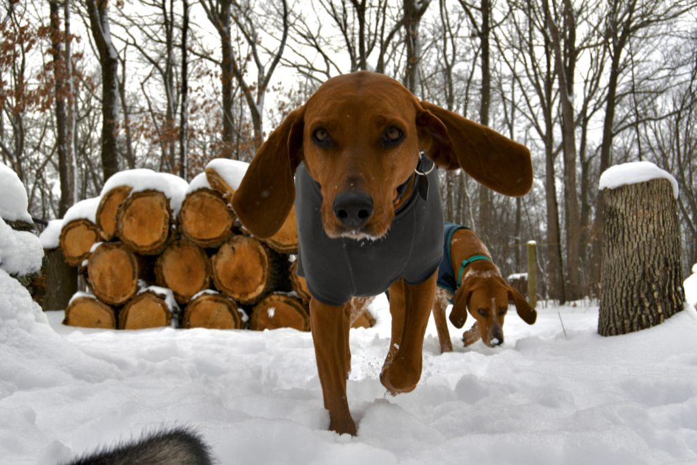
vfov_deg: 29.9
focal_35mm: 45
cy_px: 232
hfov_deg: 43.6
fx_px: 871
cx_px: 348
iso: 100
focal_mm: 30
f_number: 9
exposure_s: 1/320
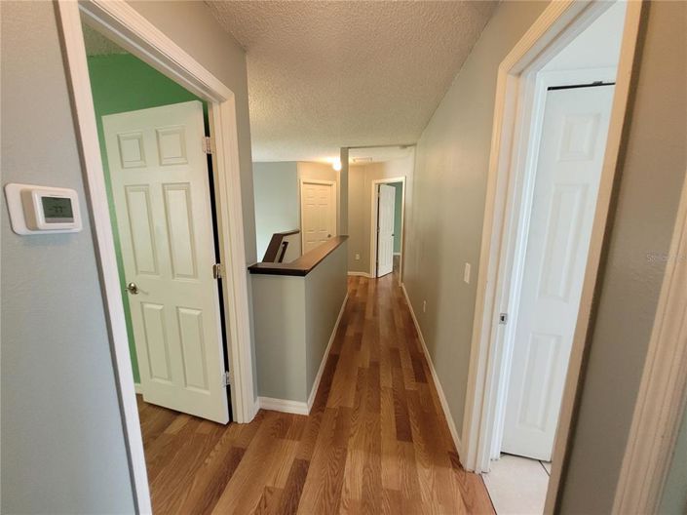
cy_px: 258
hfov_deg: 106.2
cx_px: 344
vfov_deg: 89.9
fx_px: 258
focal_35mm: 13
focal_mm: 1.74
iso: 320
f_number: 2.2
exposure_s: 1/40
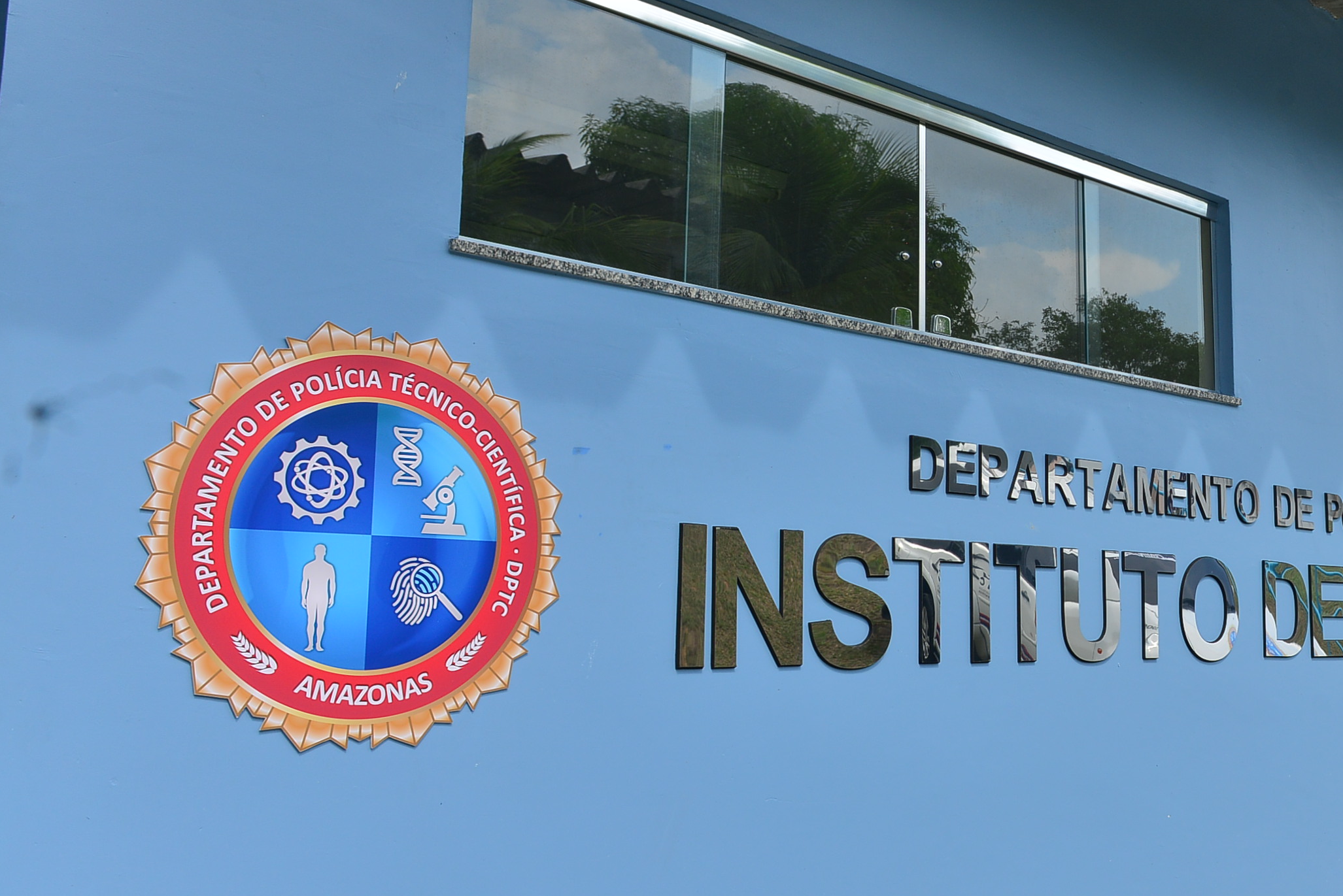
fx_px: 1605
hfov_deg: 41.9
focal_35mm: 43
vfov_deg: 31.2
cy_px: 399
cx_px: 1202
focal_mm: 24
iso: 160
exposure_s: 1/200
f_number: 7.1
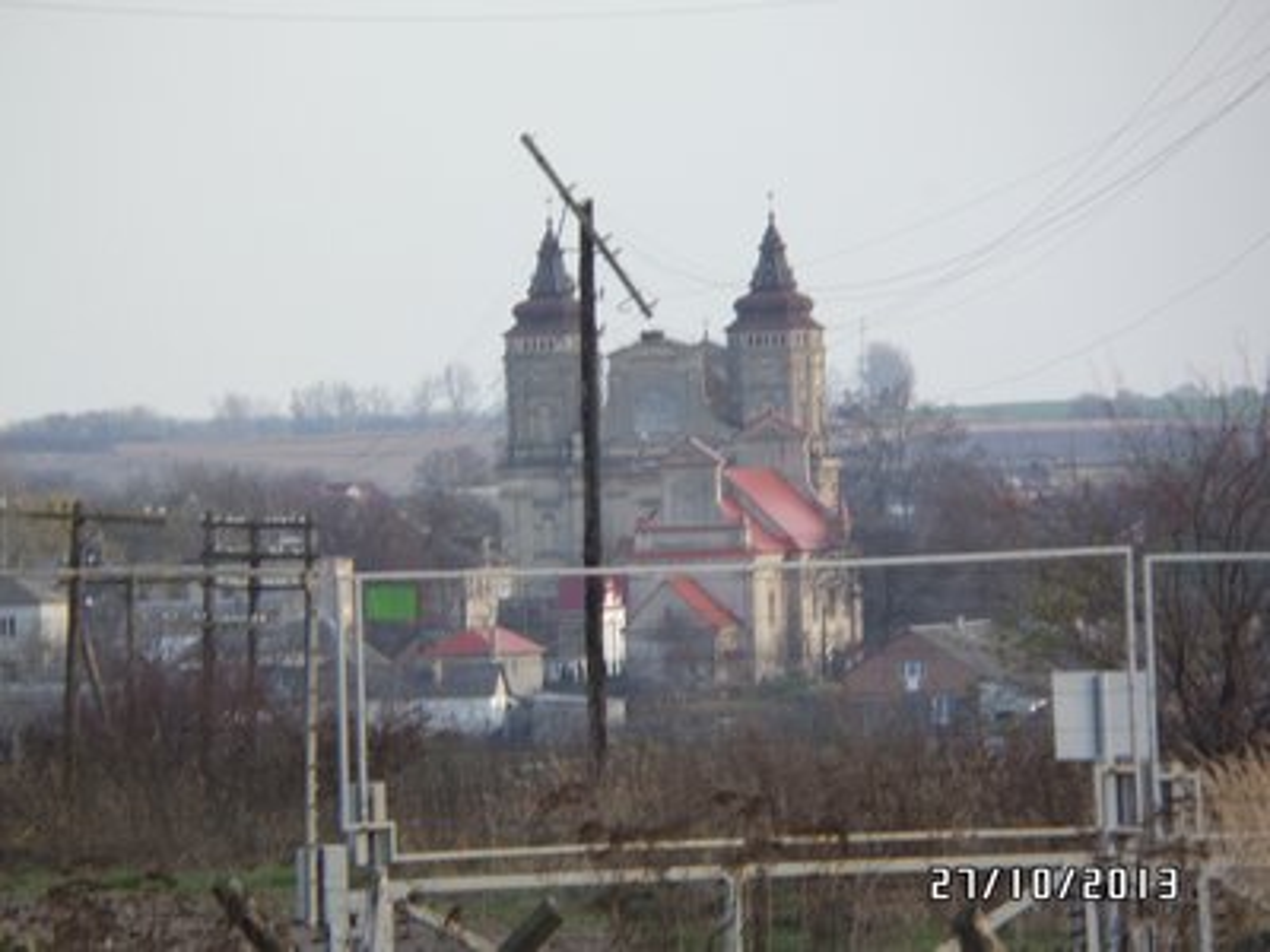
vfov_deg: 3.4
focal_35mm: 432
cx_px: 635
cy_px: 476
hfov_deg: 4.6
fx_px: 15849
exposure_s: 1/90
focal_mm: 72
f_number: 5.8
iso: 120
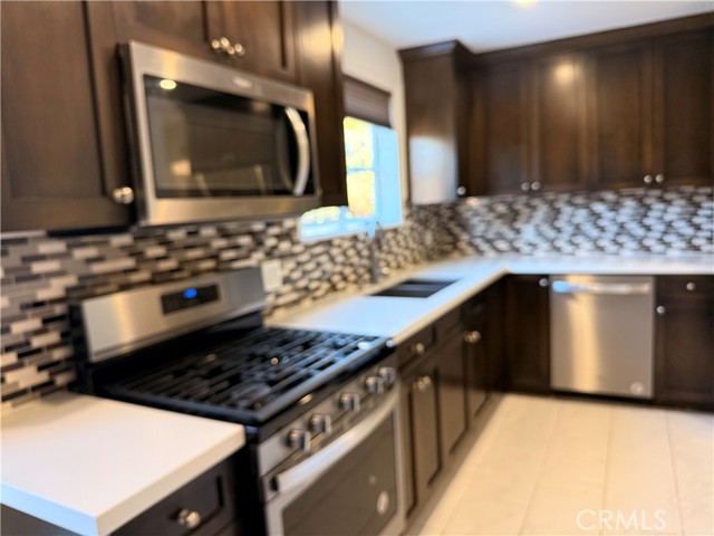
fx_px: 495
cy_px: 268
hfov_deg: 71.6
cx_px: 357
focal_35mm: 24
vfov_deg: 56.8
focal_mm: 6.76
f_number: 1.78
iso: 320
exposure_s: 1/60
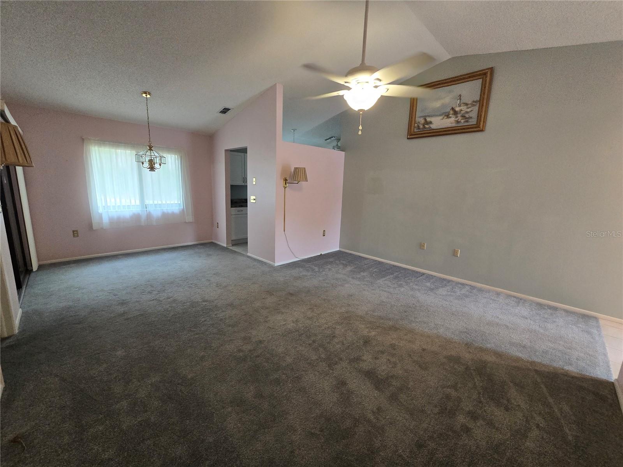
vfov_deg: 89.9
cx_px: 312
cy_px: 234
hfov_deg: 106.2
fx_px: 234
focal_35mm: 13
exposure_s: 1/60
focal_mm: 2.2
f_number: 2.2
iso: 400
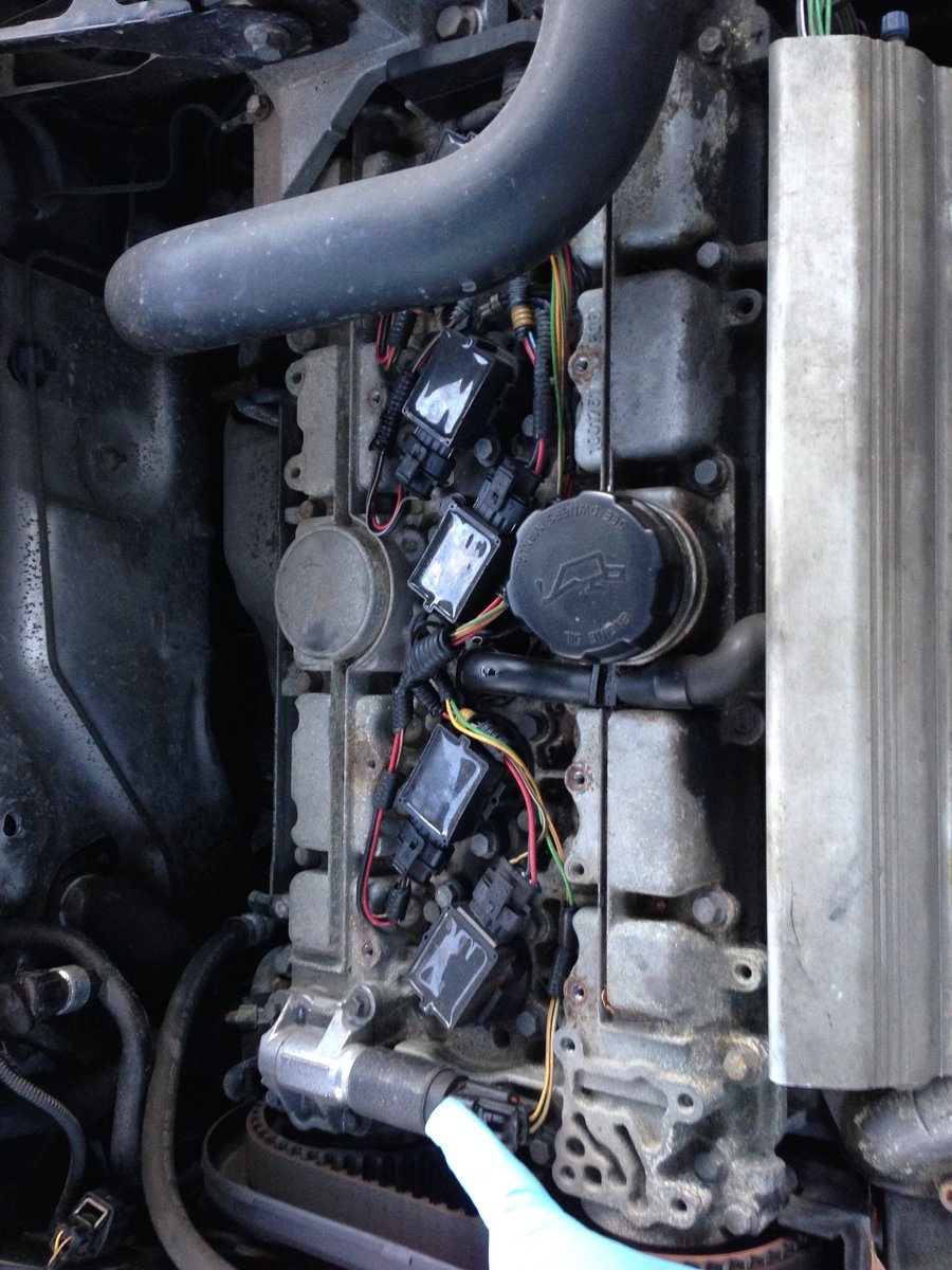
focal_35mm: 33
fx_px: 1210
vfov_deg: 55.4
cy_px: 635
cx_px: 476
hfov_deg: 42.9
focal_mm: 4.12
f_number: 2.4
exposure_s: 1/20
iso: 160
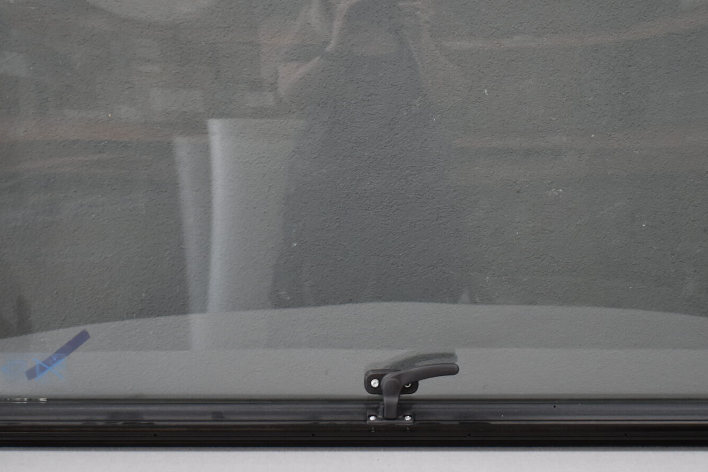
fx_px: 1631
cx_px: 410
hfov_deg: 24.5
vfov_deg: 16.4
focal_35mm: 83
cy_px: 149
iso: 800
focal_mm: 29
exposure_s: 1/160
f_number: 4.2
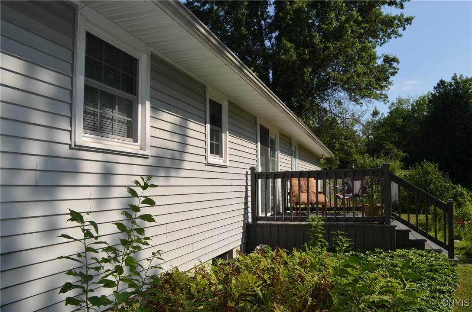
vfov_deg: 47.7
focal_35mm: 27
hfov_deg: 67.5
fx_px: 353
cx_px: 236
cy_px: 156
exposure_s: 1/200
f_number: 10
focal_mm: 18
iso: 100
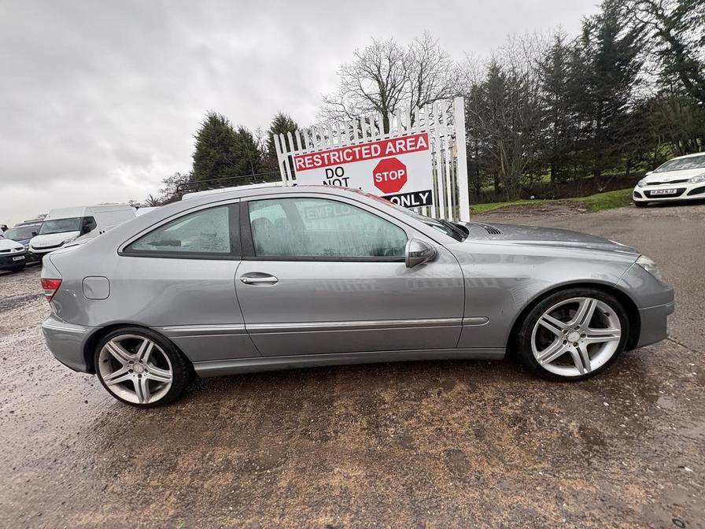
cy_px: 264
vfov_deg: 85.7
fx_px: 285
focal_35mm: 14
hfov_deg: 102.1
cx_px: 352
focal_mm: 2.22
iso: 100
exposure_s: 1/99
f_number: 2.2
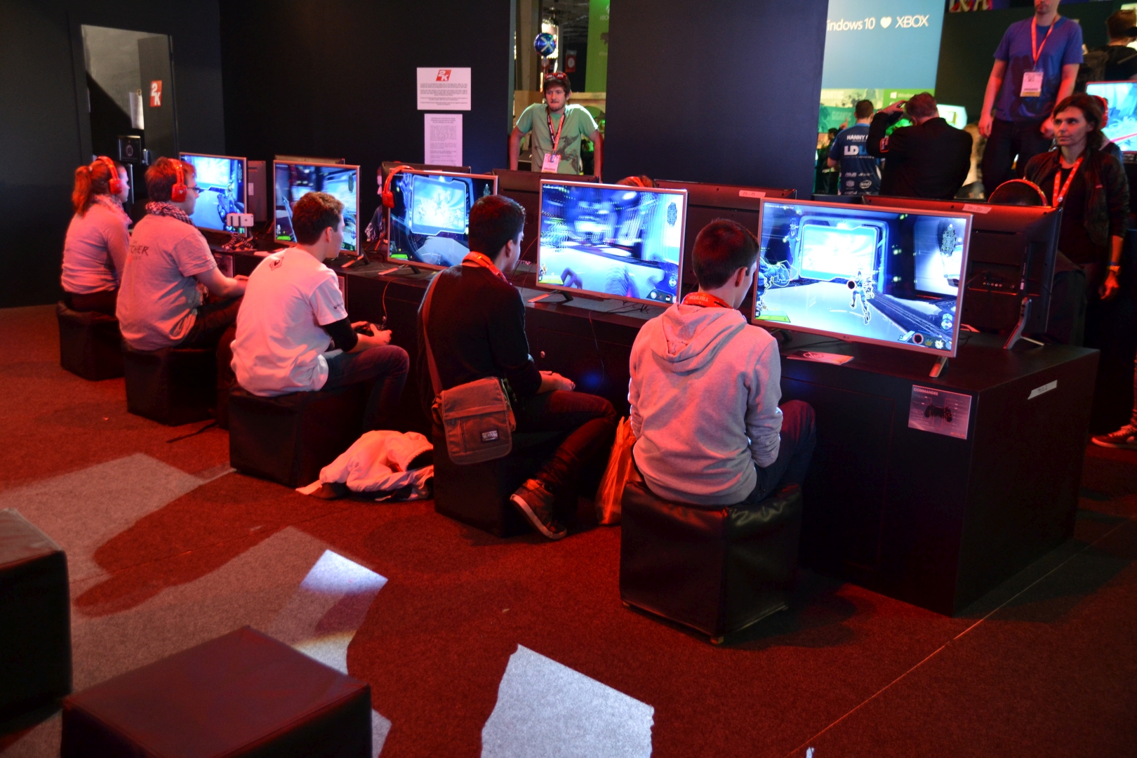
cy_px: 379
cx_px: 568
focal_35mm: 33
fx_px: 1042
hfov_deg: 57.2
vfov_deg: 40.0
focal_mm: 22
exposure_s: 1/15
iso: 900
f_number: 3.8
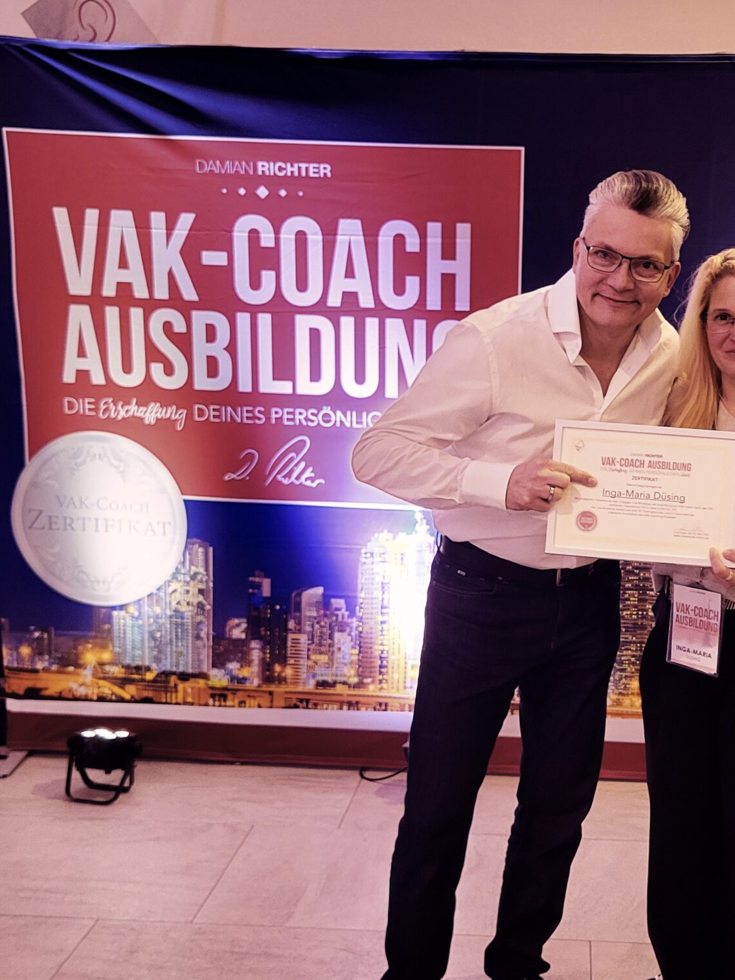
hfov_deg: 32.6
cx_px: 501
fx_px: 1245
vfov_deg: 42.9
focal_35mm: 44
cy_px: 476
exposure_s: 1/50.3
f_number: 1.8
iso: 500
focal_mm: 5.4
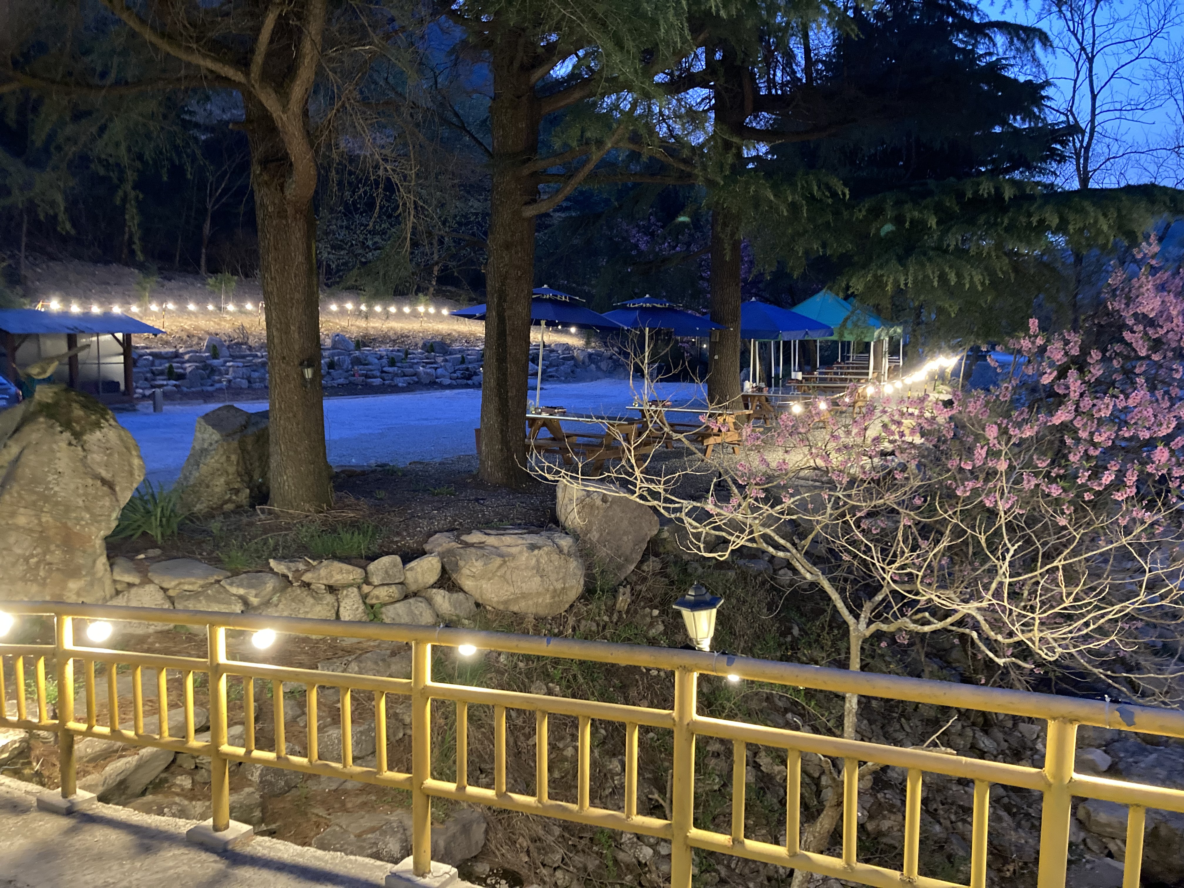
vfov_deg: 49.7
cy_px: 444
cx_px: 592
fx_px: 958
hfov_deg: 63.4
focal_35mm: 28
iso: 640
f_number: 1.8
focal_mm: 3.99
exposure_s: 1/24
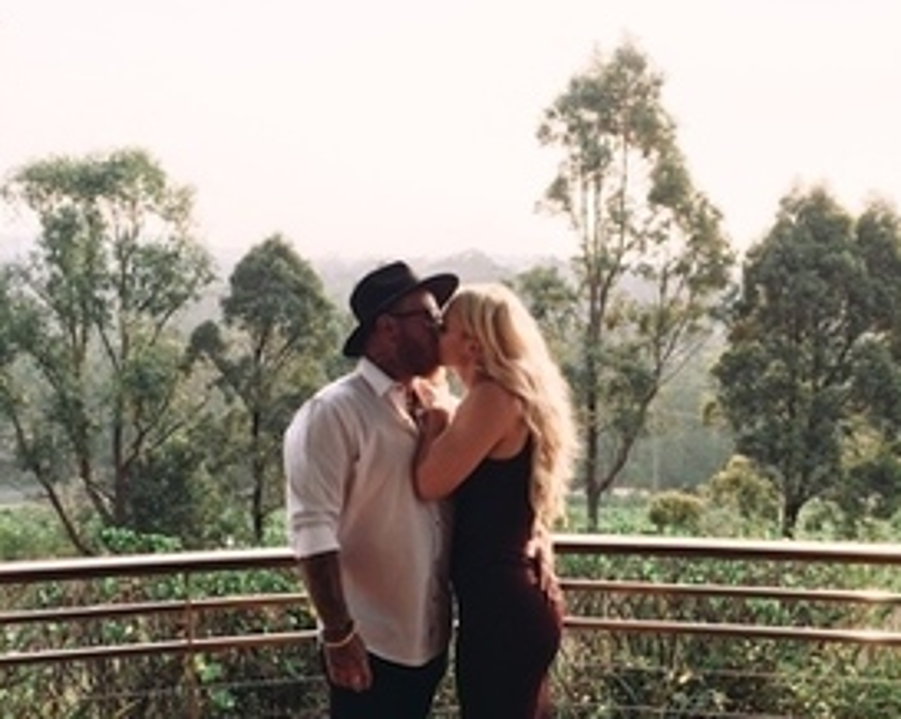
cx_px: 450
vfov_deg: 38.7
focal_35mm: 38
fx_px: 1013
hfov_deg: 48.0
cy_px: 482
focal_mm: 4.15
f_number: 2.2
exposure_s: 1/520
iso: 32
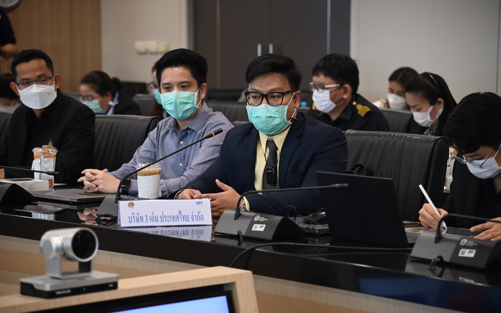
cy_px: 160
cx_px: 249
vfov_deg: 10.7
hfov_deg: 17.0
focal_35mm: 123
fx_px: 1680
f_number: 4
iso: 1000
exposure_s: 1/100
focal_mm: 120
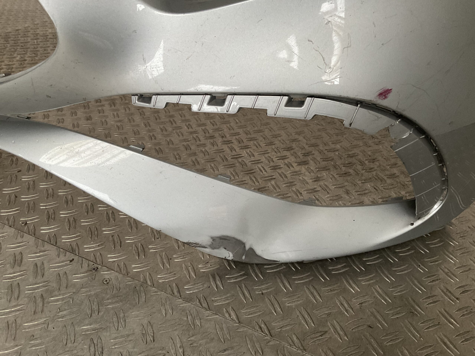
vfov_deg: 48.2
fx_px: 398
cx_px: 238
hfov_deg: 61.7
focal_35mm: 29
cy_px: 178
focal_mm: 3
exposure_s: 1/50
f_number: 1.8
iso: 160
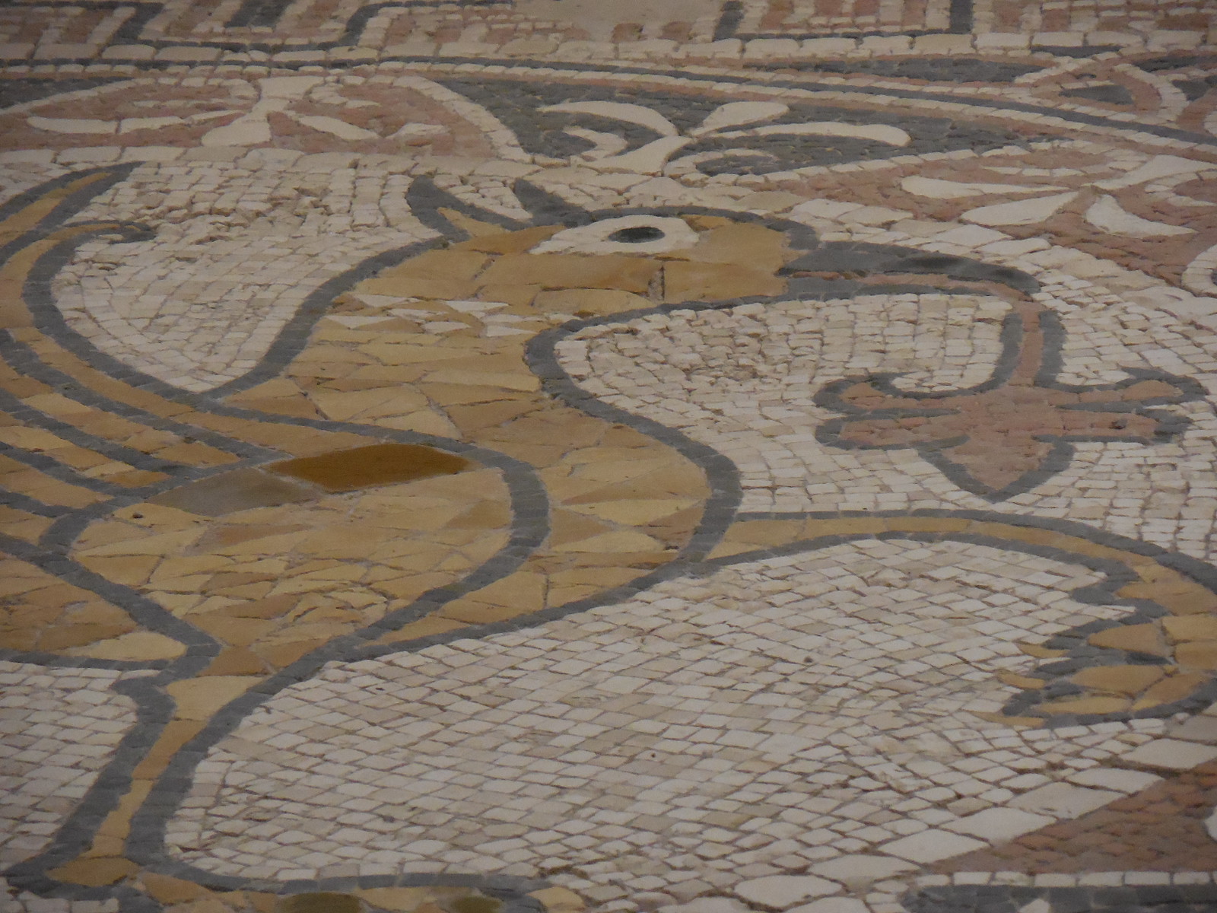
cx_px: 608
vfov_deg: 7.6
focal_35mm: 195
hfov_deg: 10.1
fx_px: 6856
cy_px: 456
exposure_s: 1/8
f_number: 5.6
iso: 800
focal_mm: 35.1
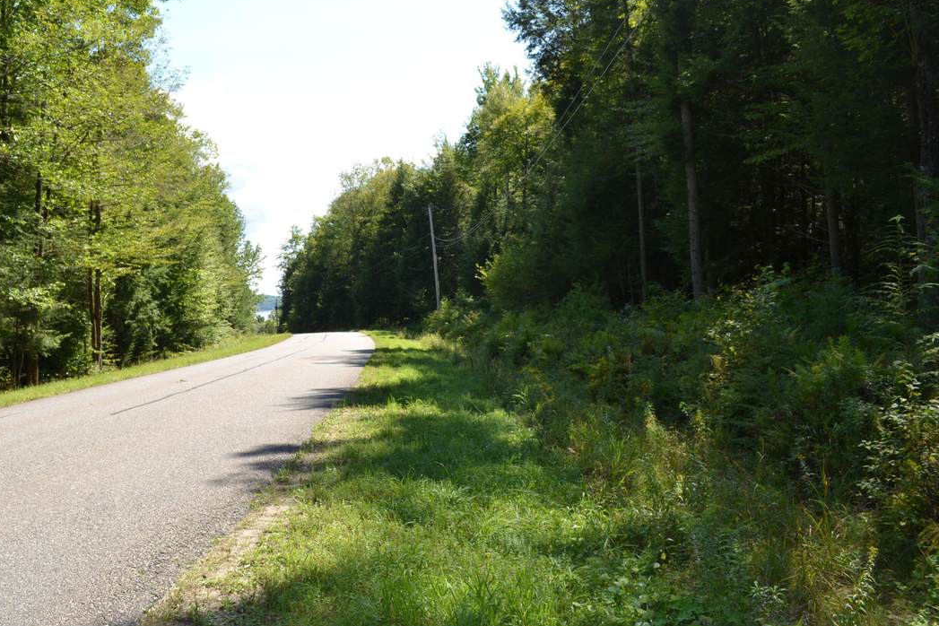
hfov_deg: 56.8
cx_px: 379
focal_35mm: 33
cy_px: 247
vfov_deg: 39.8
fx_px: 861
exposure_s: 1/200
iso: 100
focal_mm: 18
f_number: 6.3
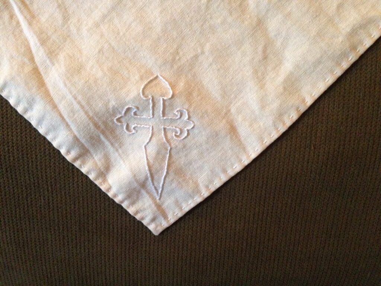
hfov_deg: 55.4
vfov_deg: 42.9
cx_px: 190
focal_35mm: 33
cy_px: 143
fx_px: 363
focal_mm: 4.12
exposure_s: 1/15
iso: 500
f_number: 2.4
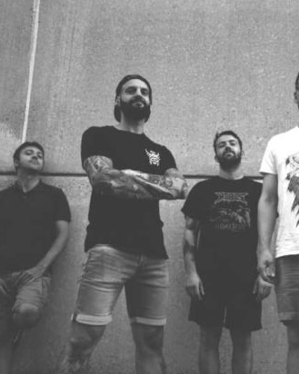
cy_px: 186
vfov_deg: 39.6
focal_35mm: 47
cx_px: 235
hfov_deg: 31.3
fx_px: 520
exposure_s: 1/15
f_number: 4
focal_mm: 22
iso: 450
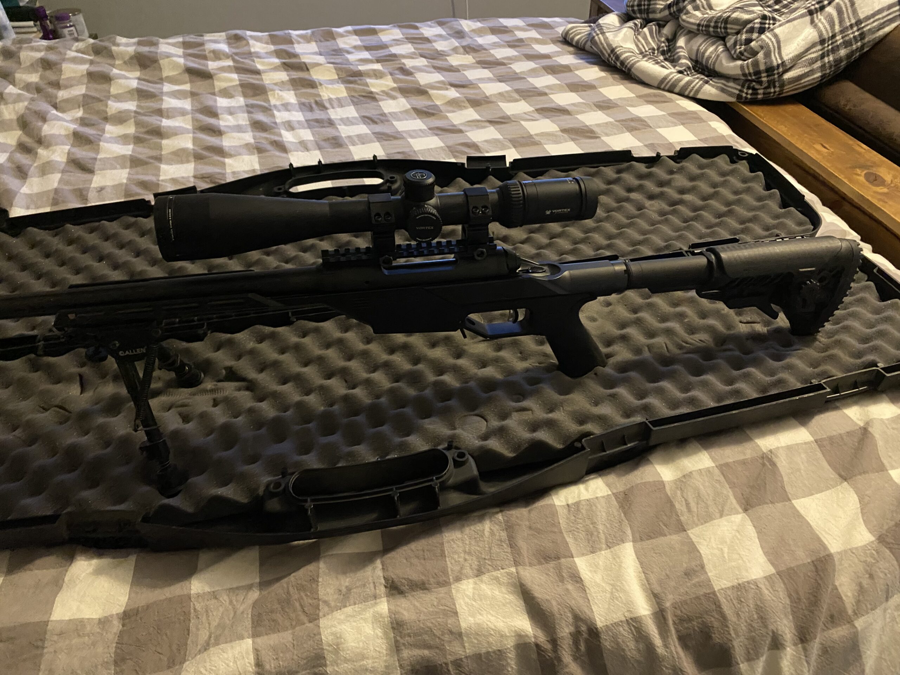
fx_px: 676
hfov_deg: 67.3
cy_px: 338
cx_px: 450
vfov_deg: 53.1
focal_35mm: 26
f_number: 1.8
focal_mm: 4.25
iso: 1000
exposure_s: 1/30
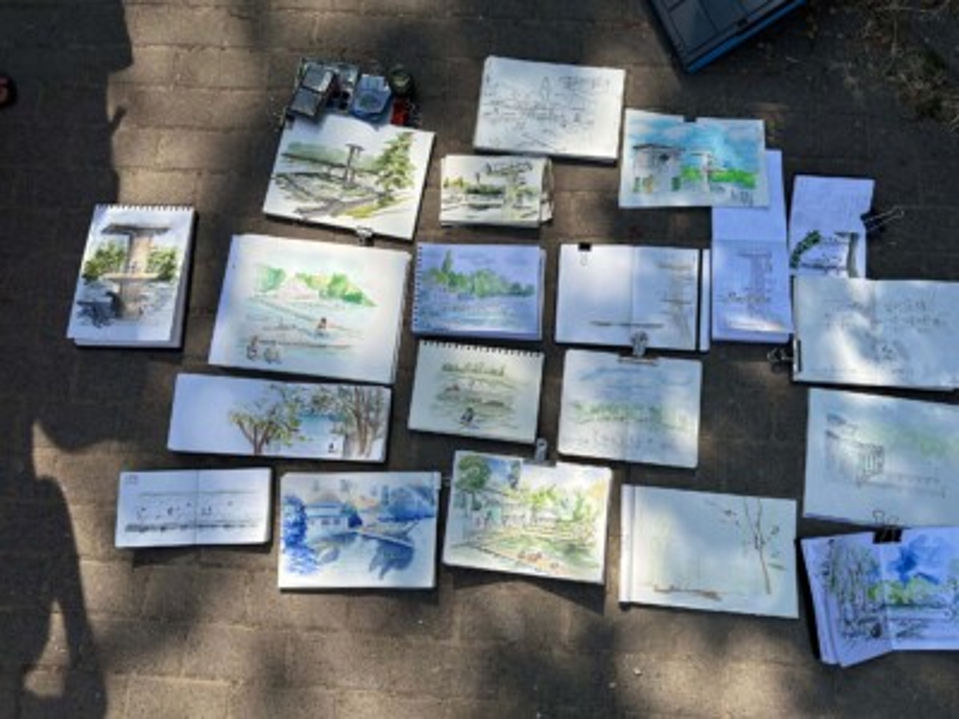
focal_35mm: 24
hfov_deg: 71.6
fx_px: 665
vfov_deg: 56.8
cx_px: 480
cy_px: 360
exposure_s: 1/4016
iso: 80
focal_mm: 6.86
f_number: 1.78
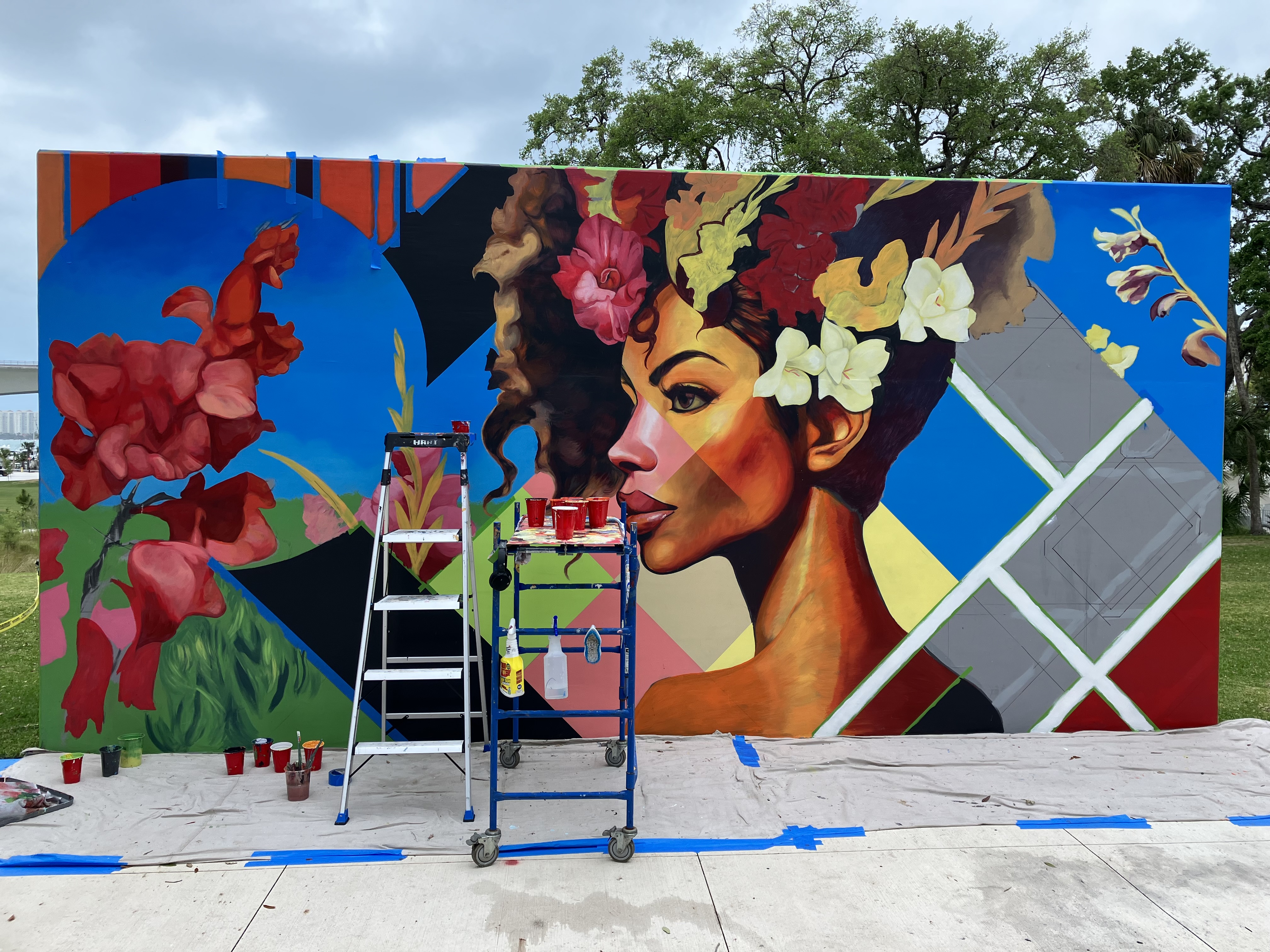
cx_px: 635
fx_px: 1027
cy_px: 476
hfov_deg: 63.4
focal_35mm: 28
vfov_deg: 49.7
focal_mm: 3.99
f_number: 1.8
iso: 32
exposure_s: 1/528
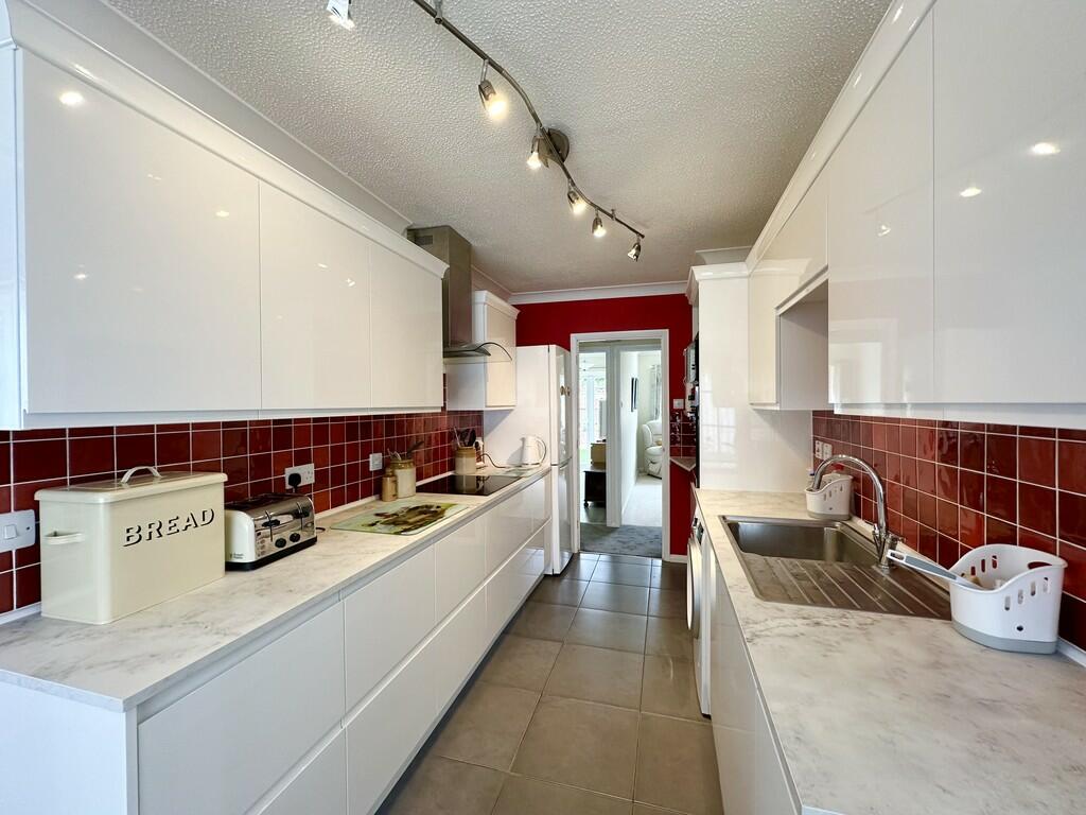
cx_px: 543
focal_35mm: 14
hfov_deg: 102.1
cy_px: 408
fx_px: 439
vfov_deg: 85.7
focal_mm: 2.22
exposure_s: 1/100
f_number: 2.2
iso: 160
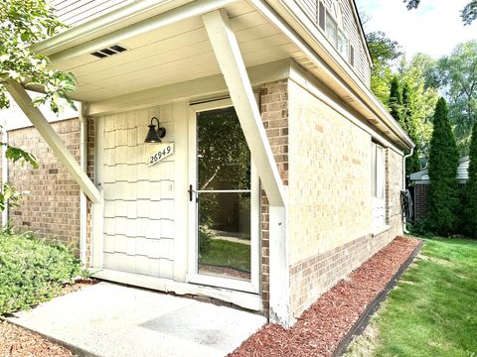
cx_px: 234
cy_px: 184
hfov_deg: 69.4
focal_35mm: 25
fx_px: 344
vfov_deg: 54.9
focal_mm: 6.86
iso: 80
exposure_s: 1/1374
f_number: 1.78
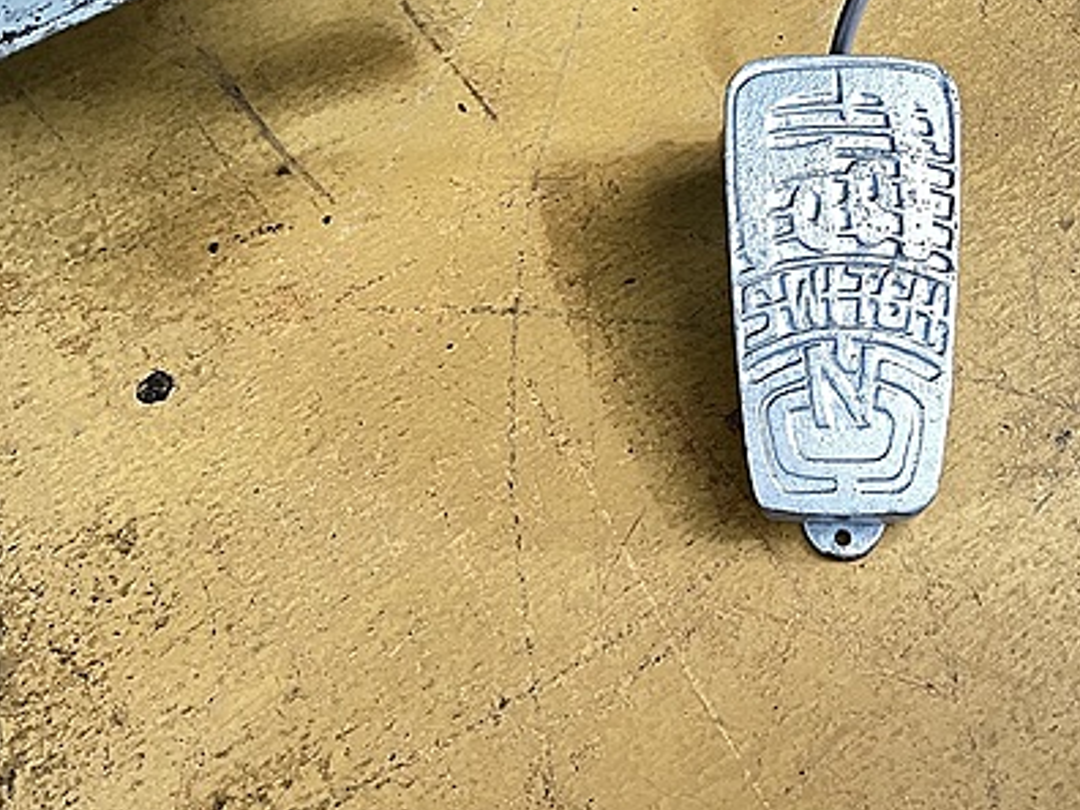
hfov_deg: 43.9
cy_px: 262
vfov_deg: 34.0
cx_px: 758
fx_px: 1310
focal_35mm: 42
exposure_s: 1/30
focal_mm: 5.7
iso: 1000
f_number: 1.5
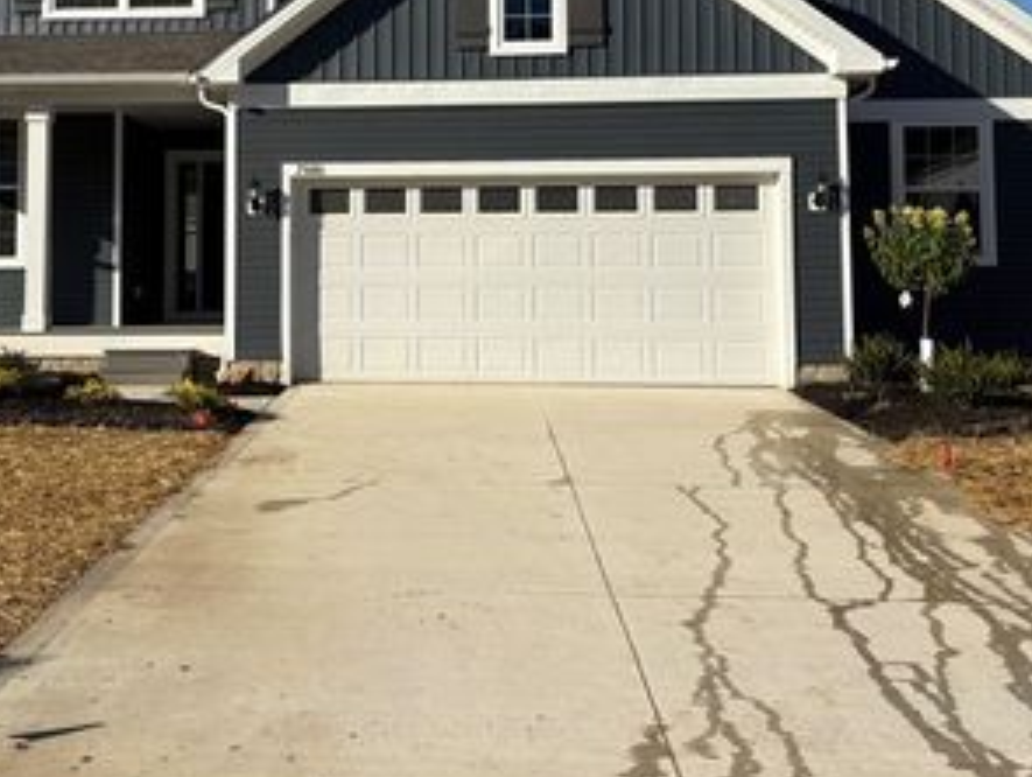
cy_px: 194
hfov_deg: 42.3
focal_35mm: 44
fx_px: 1313
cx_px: 343
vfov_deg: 32.3
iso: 50
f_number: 1.6
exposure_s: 1/5814
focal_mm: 5.96
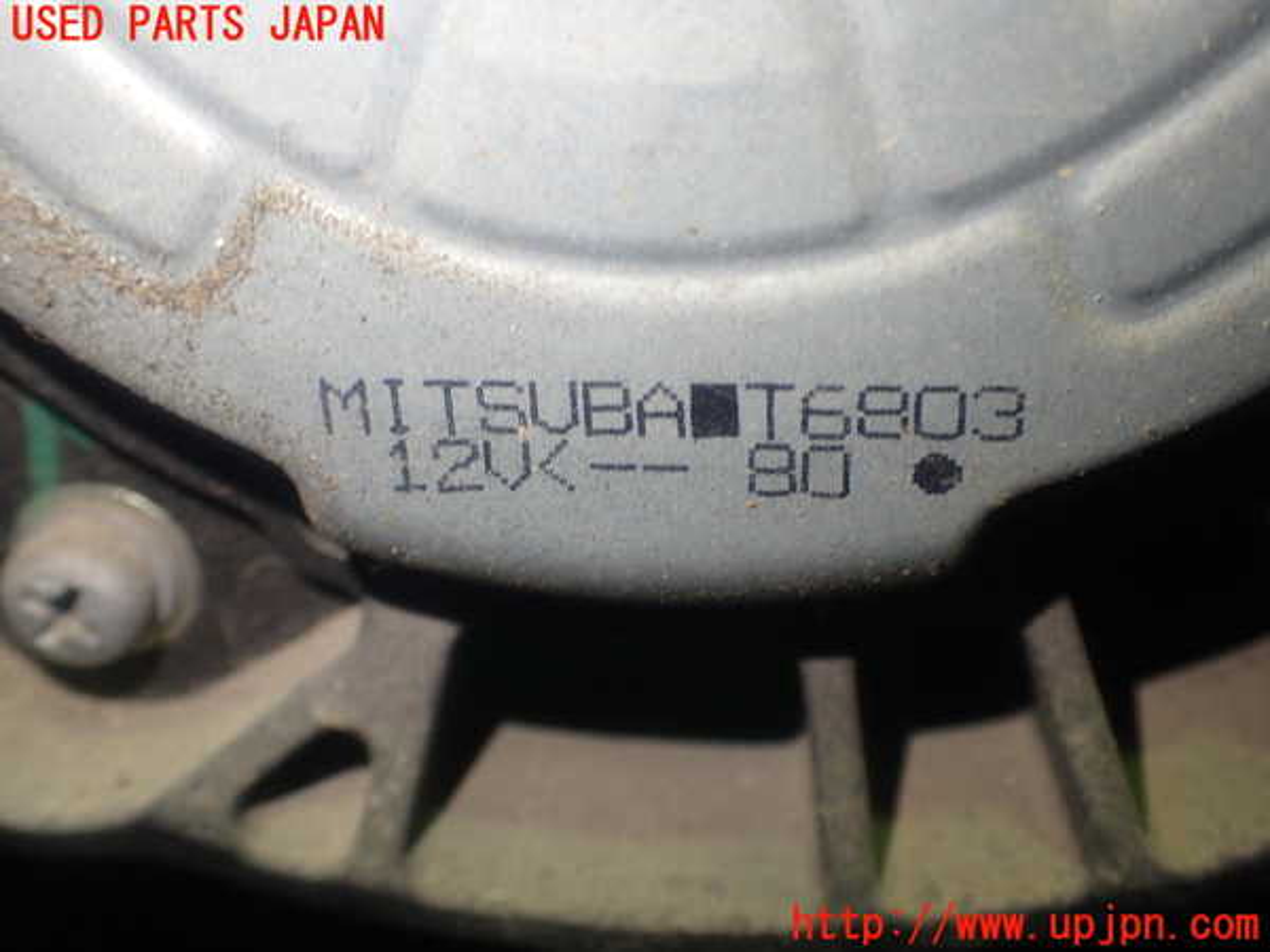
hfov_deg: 51.4
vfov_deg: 39.7
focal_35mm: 36
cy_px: 476
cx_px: 635
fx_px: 1321
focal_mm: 6.37
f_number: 2.5
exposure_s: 1/60
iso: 200
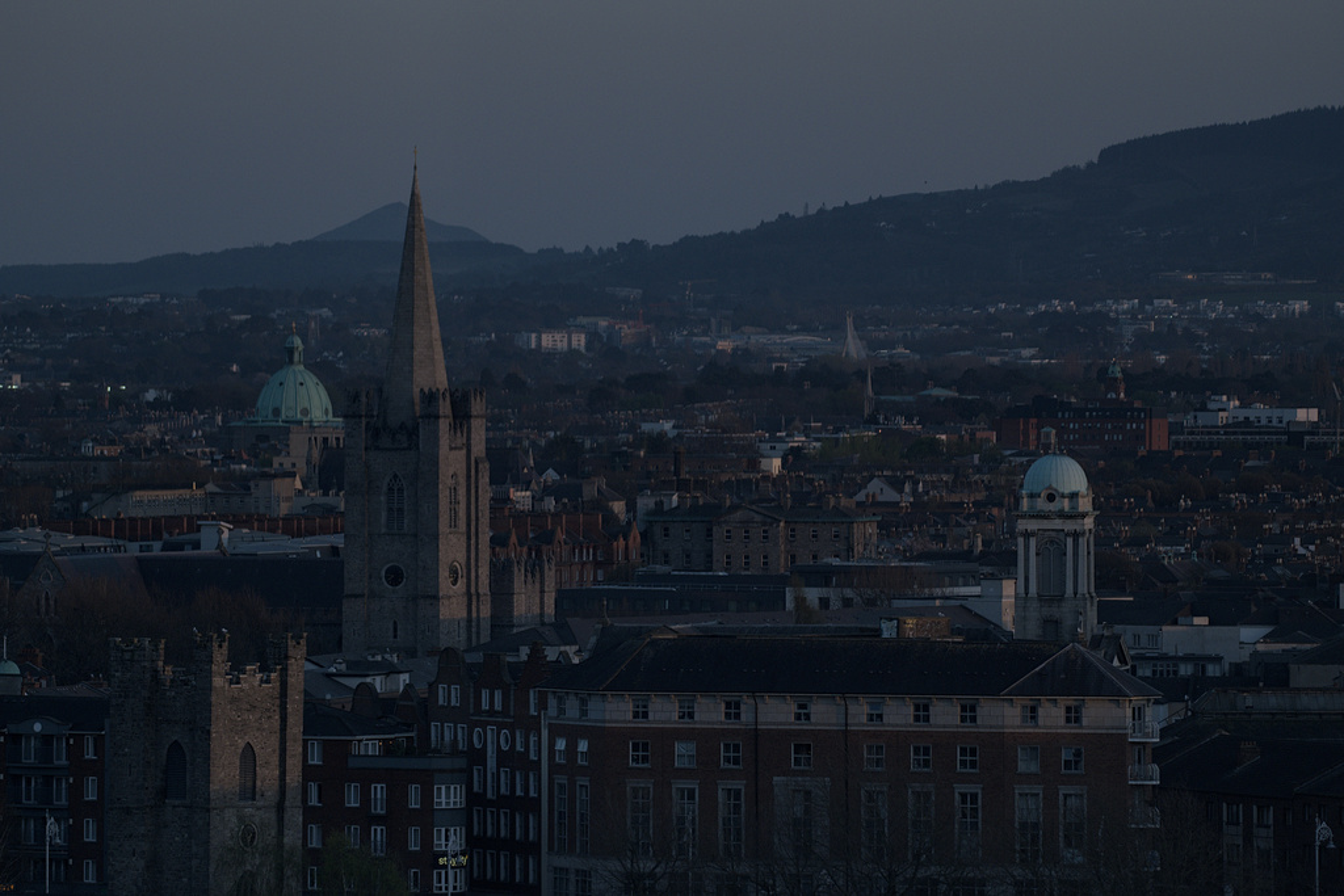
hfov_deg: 8.8
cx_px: 672
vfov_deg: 5.9
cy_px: 448
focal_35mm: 233
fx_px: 8699
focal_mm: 155
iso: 2500
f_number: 5.6
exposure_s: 1/450
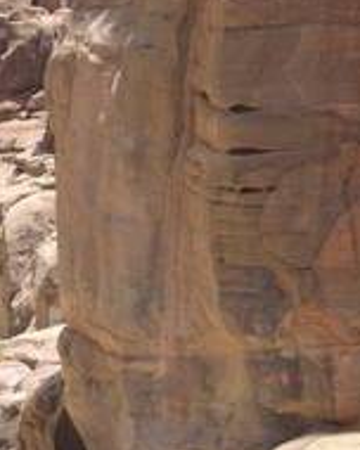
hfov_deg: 2.5
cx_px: -174
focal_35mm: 620
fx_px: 8257
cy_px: 171
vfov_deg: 3.1
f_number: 6.3
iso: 125
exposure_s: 1/320
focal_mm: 120
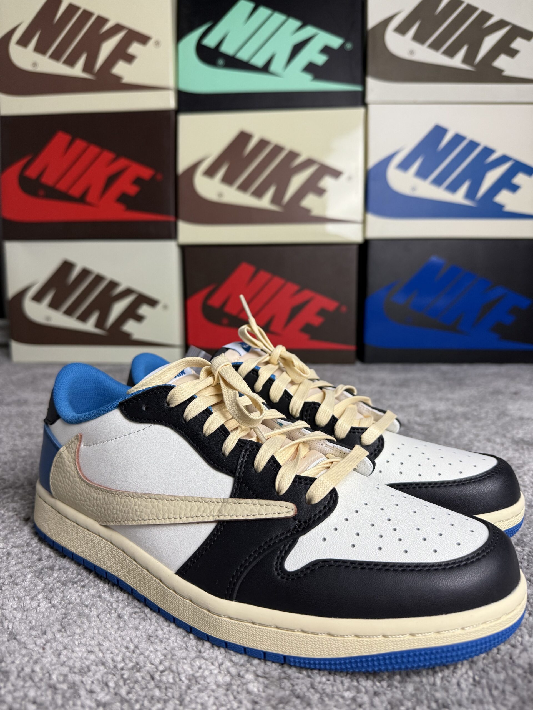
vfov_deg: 71.6
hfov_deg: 56.8
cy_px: 355
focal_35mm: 24
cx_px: 266
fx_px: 493
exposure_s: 1/100
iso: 200
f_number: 1.78
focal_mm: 6.76
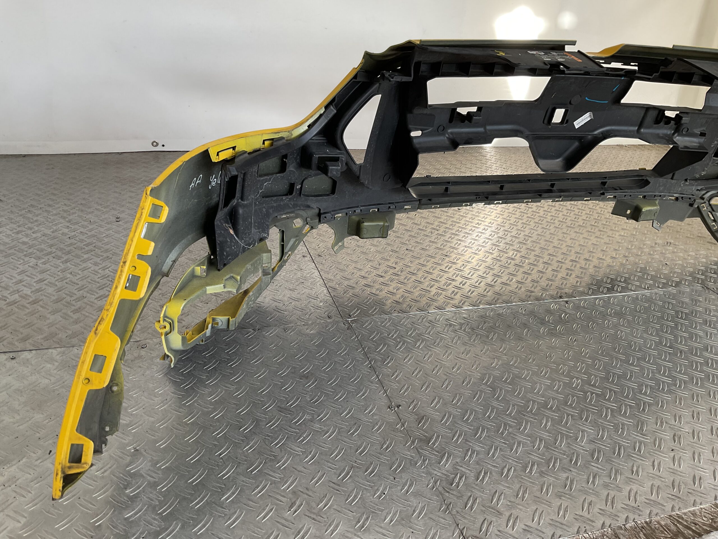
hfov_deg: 61.7
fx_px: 602
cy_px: 270
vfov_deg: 48.2
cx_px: 359
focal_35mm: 29
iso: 25
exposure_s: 1/100
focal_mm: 3
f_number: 1.8
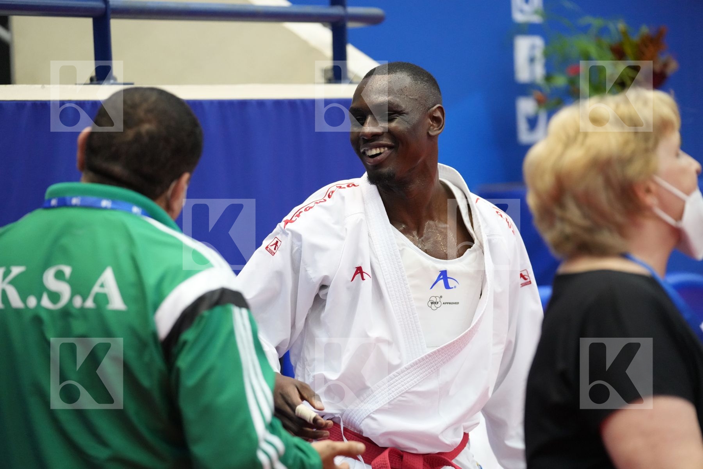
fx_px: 2441
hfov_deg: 16.4
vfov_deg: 11.0
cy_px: 234
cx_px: 352
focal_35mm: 125
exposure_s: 1/1000
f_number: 2.8
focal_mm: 125
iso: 6400
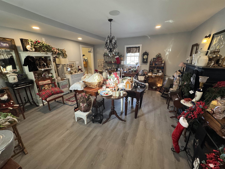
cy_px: 84
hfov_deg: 102.1
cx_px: 112
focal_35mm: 14
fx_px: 91
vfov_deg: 85.7
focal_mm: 2.22
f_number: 2.2
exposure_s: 1/120
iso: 250
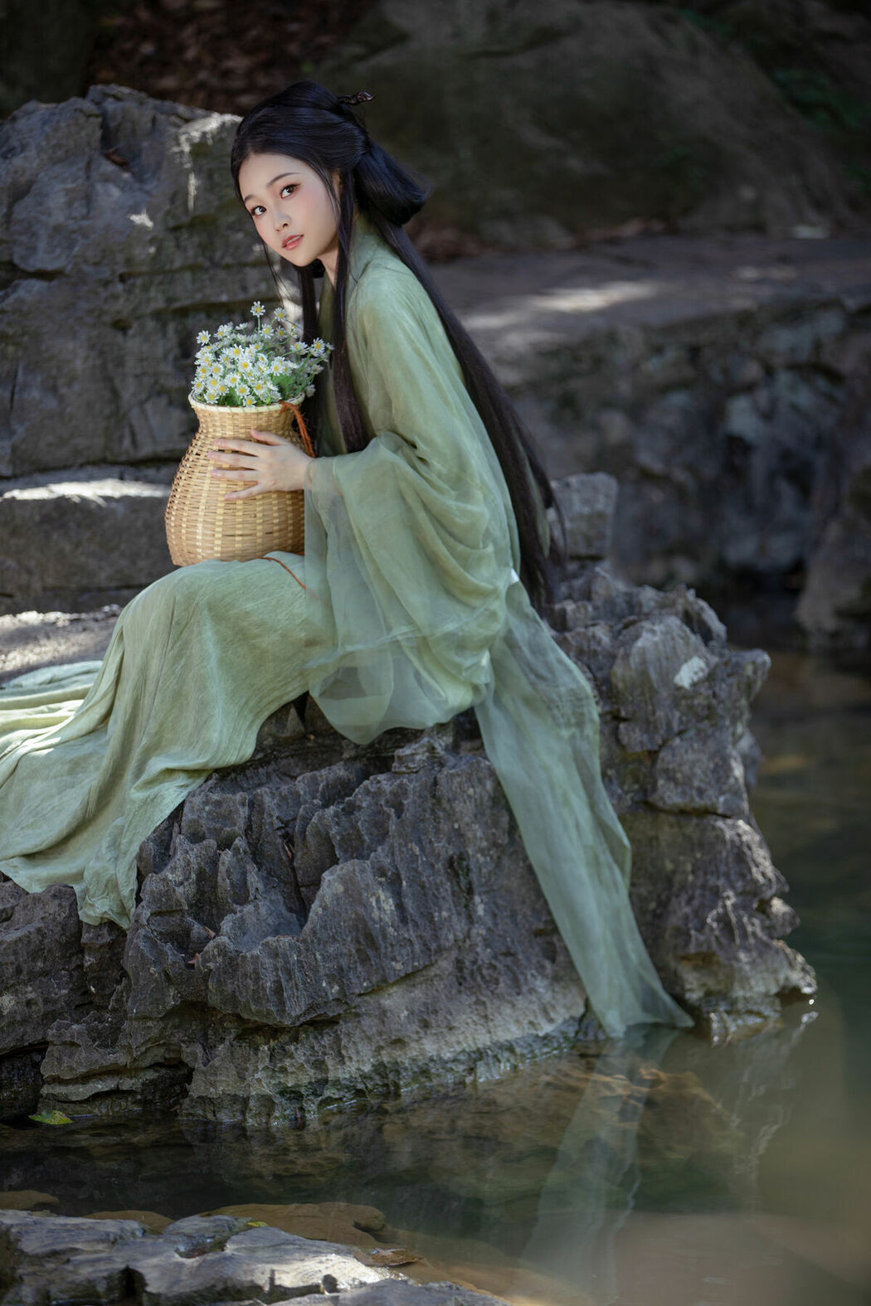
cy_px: 653
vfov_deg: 14.3
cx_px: 436
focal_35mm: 144
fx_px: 5226
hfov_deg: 9.5
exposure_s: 1/160
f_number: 2.8
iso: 125
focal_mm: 145
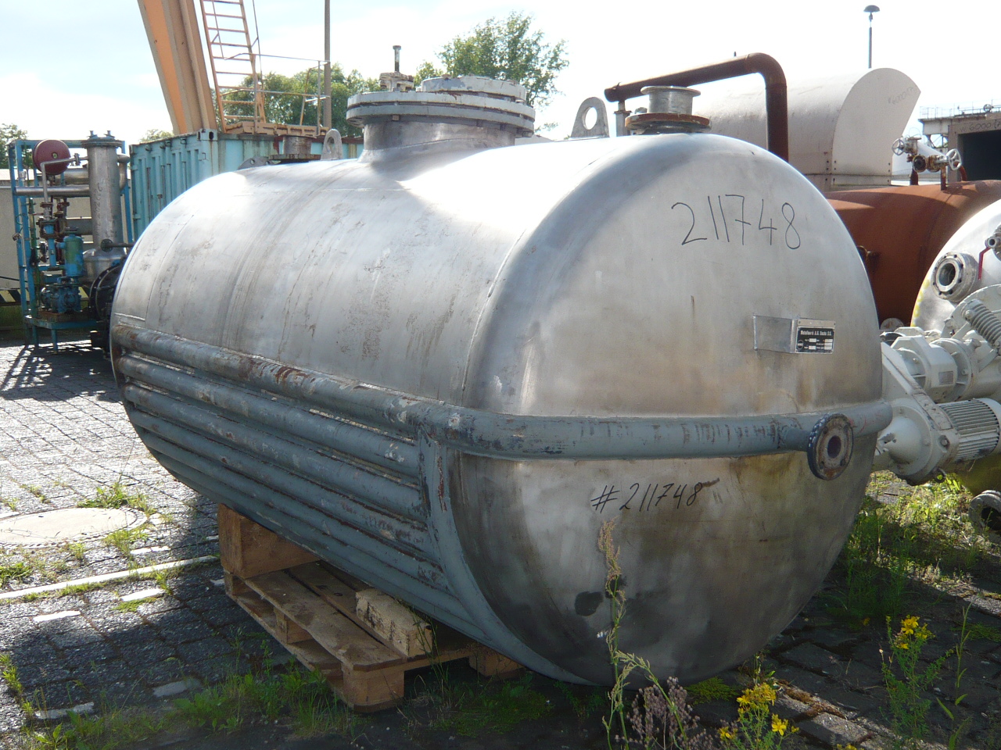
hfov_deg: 51.4
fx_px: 1041
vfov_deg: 39.7
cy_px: 375
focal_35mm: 36
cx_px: 500
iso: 100
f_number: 2.8
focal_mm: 4.6
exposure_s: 1/640
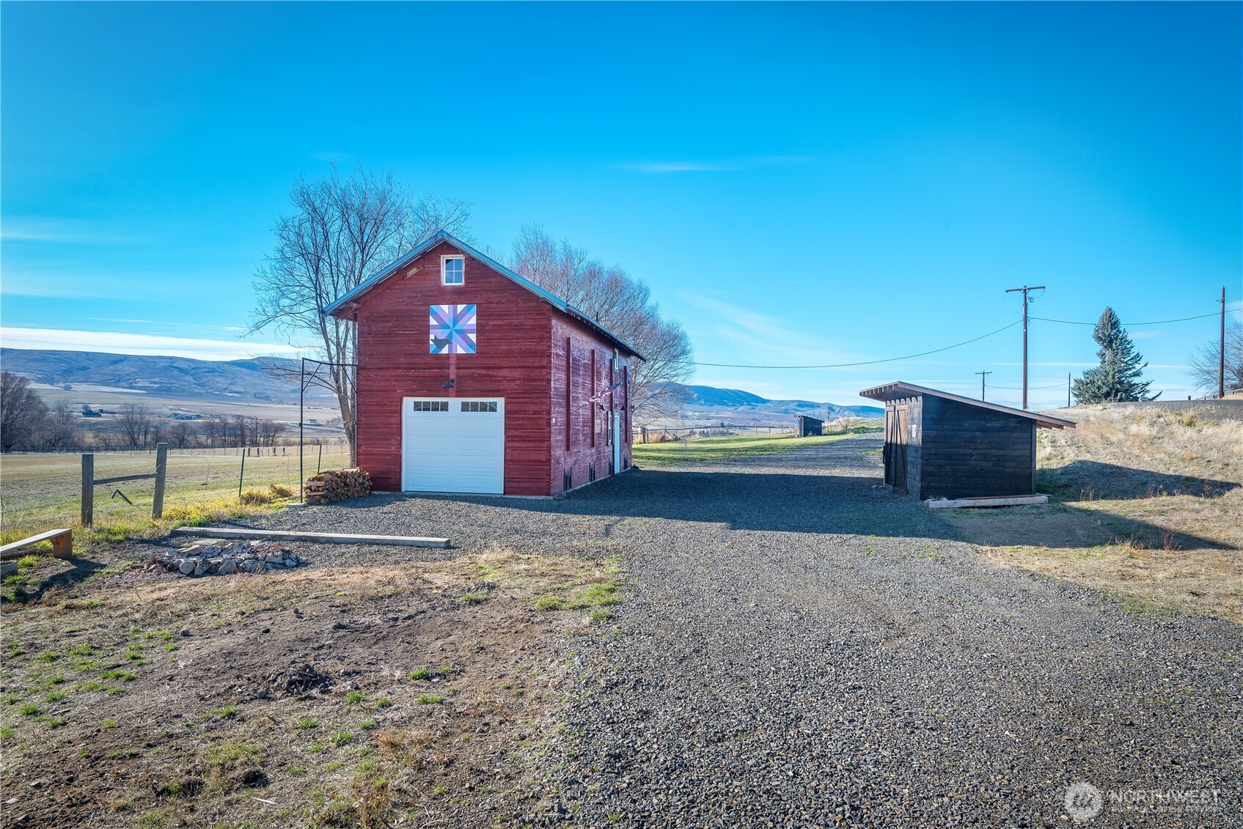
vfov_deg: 57.3
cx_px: 622
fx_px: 760
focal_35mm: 22
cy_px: 414
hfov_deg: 78.6
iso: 200
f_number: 11
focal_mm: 22
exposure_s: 1/160
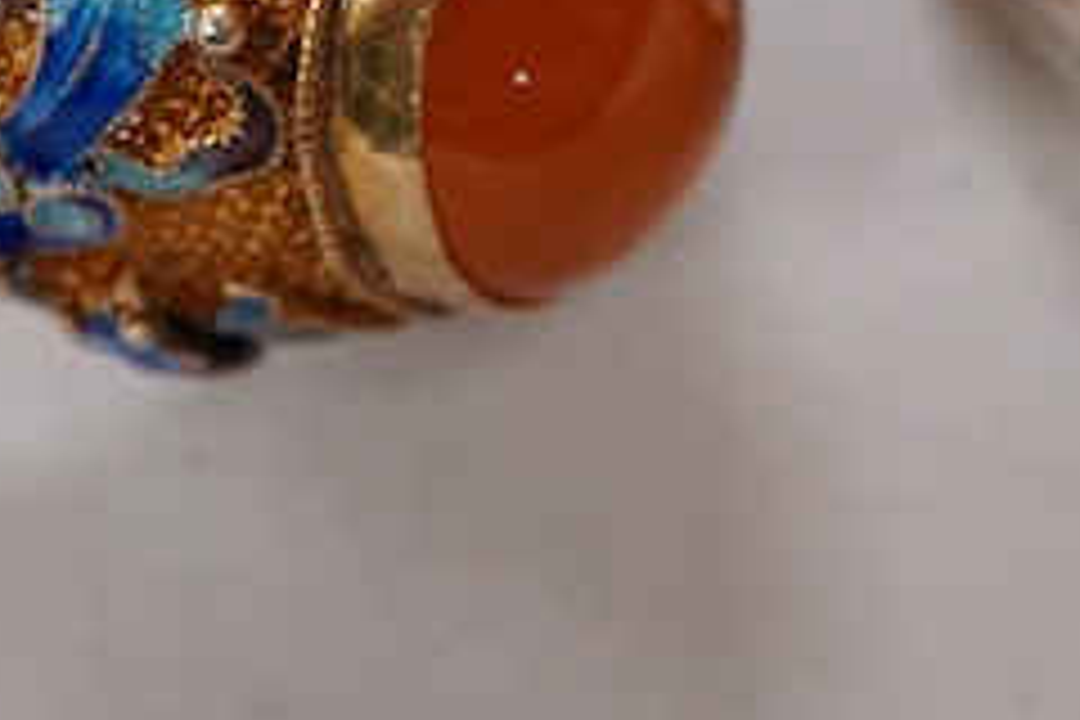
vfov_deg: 8.0
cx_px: 801
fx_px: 5070
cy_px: -225
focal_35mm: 169
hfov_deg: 12.1
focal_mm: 30
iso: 1250
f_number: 10
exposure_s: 1/125
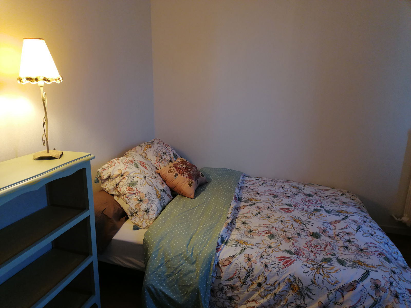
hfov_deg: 65.3
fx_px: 321
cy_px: 154
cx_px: 206
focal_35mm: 27
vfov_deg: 51.4
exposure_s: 1/33.3
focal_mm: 4.75
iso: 200
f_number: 1.8
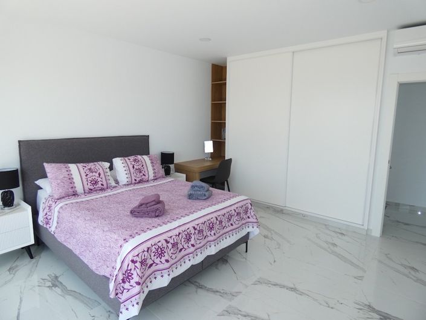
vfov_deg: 66.0
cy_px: 160
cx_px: 213
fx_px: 246
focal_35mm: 20
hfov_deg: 81.7
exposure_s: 1/250
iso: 80
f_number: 2.8
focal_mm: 3.6
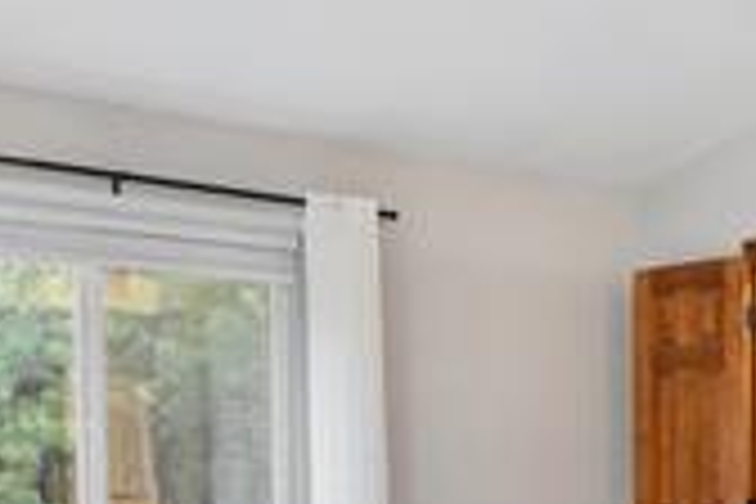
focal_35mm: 63
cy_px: 450
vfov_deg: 21.2
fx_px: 1321
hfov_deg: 30.5
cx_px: 684
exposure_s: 1/8
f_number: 8
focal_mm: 16.5
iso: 800
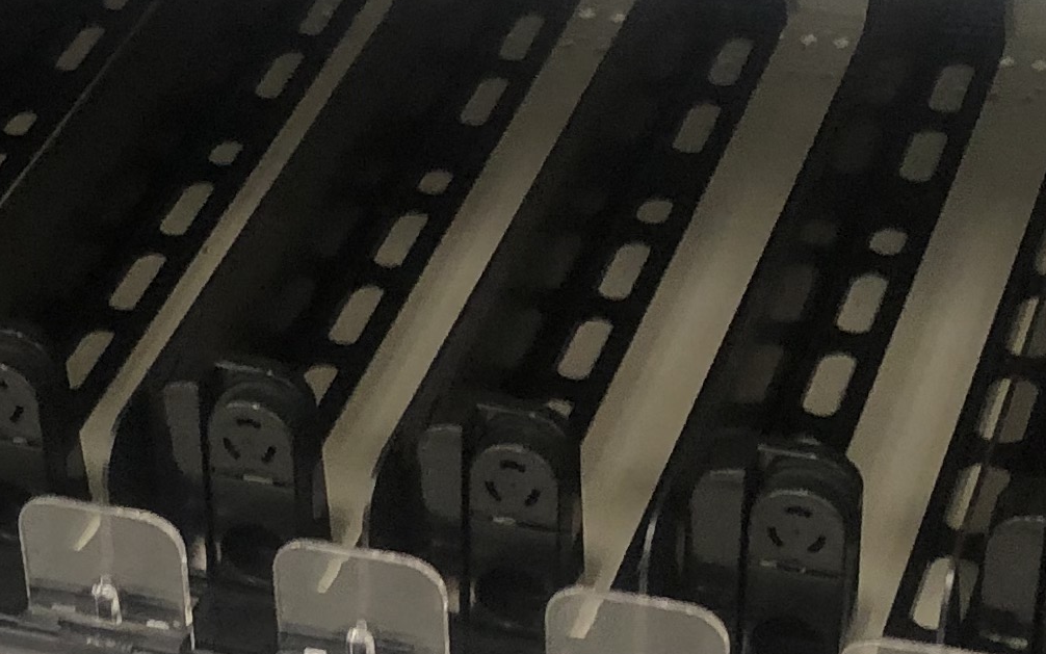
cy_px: 645
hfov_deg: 17.5
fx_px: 3393
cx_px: 315
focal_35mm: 119
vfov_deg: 10.9
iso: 50
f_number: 1.8
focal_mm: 3.99
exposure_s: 1/15
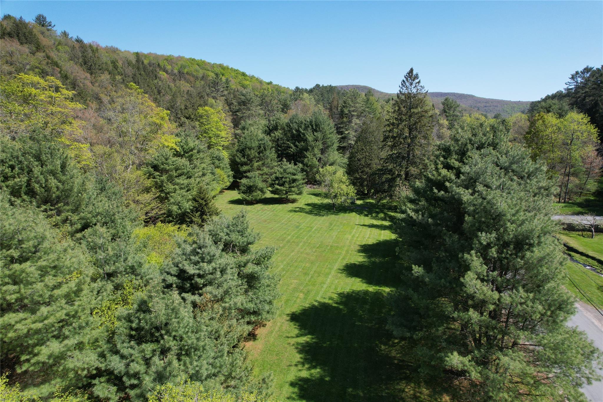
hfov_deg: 78.6
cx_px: 302
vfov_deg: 57.2
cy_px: 201
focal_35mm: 22
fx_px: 368
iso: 120
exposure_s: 1/1250
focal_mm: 8.38
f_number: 2.8
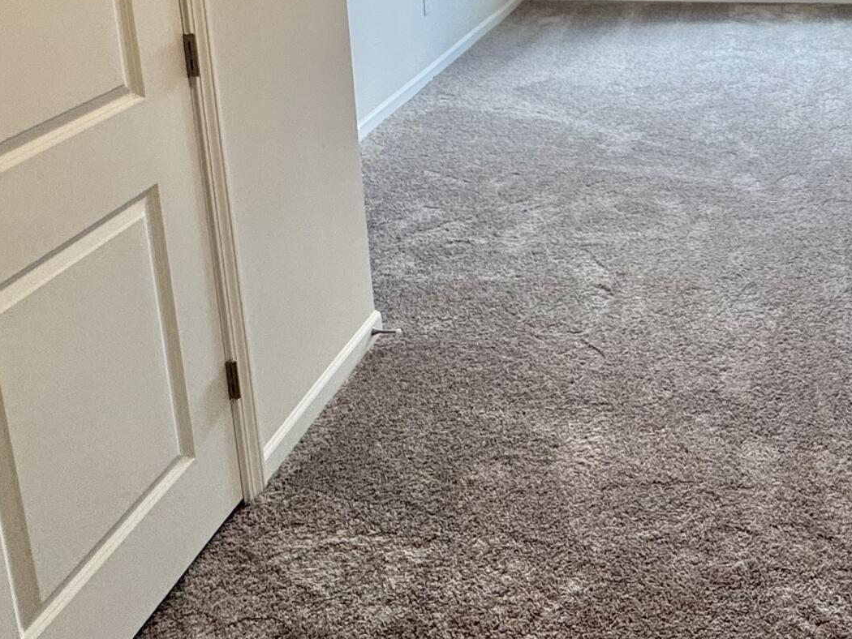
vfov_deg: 32.2
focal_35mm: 40
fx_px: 985
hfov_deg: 42.4
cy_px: -45
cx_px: 787
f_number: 2.2
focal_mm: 2.22
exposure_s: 1/120
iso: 125
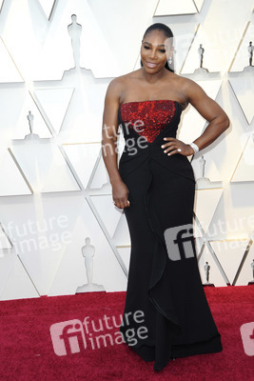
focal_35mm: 56
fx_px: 592
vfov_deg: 35.6
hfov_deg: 24.2
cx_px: 127
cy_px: 190
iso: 1000
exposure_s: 1/250
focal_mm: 56
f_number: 6.3
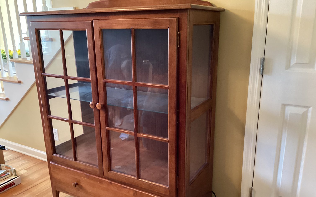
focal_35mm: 33
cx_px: 158
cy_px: 111
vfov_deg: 38.3
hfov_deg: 58.1
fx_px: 284
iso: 400
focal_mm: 3.3
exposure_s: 1/33
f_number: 2.4
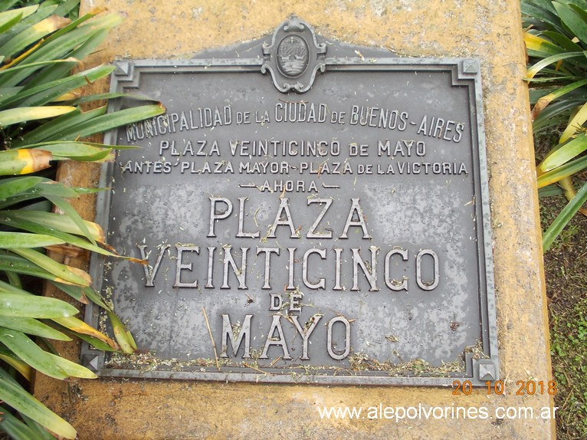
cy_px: 220
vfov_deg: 37.7
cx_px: 294
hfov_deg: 49.0
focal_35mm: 38
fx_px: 644
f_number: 3.1
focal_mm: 5.3
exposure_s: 1/30
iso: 110
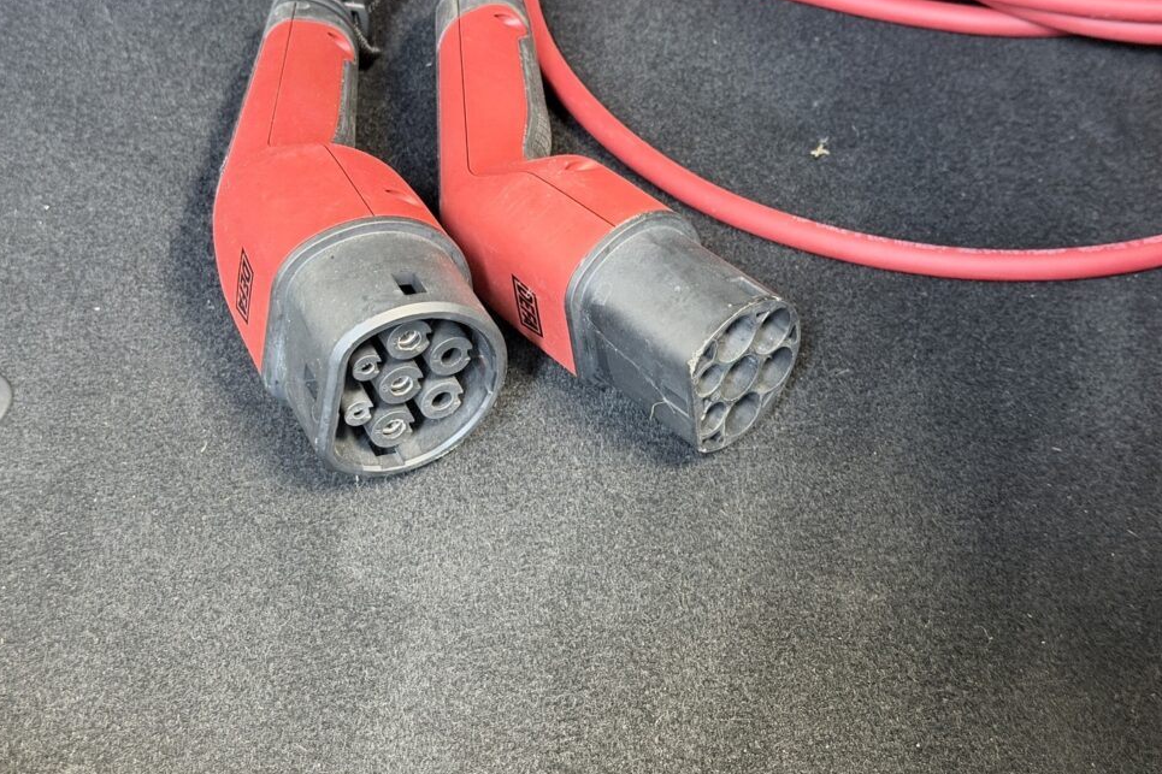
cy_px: 359
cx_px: 566
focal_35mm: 53
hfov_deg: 37.5
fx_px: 1710
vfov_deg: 25.5
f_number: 1.78
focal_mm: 6.76
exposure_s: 1/30
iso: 800
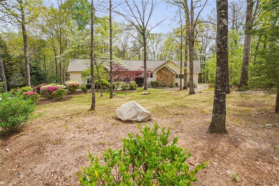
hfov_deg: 100.4
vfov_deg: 77.3
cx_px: 140
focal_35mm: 15
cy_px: 93
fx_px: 116
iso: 100
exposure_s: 1/160
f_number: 8
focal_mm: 10
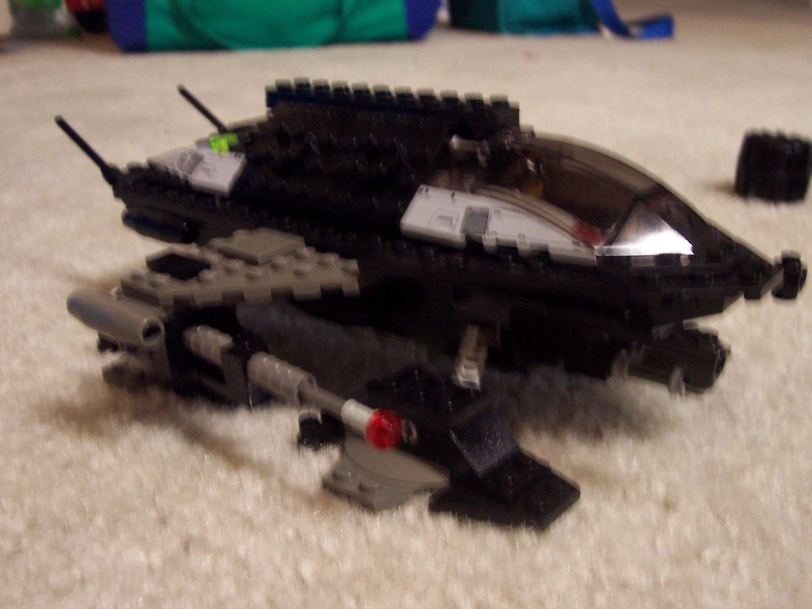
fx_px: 868
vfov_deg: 38.7
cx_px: 406
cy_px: 304
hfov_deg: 50.1
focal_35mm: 37
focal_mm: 5.6
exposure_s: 1/8
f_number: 2.8
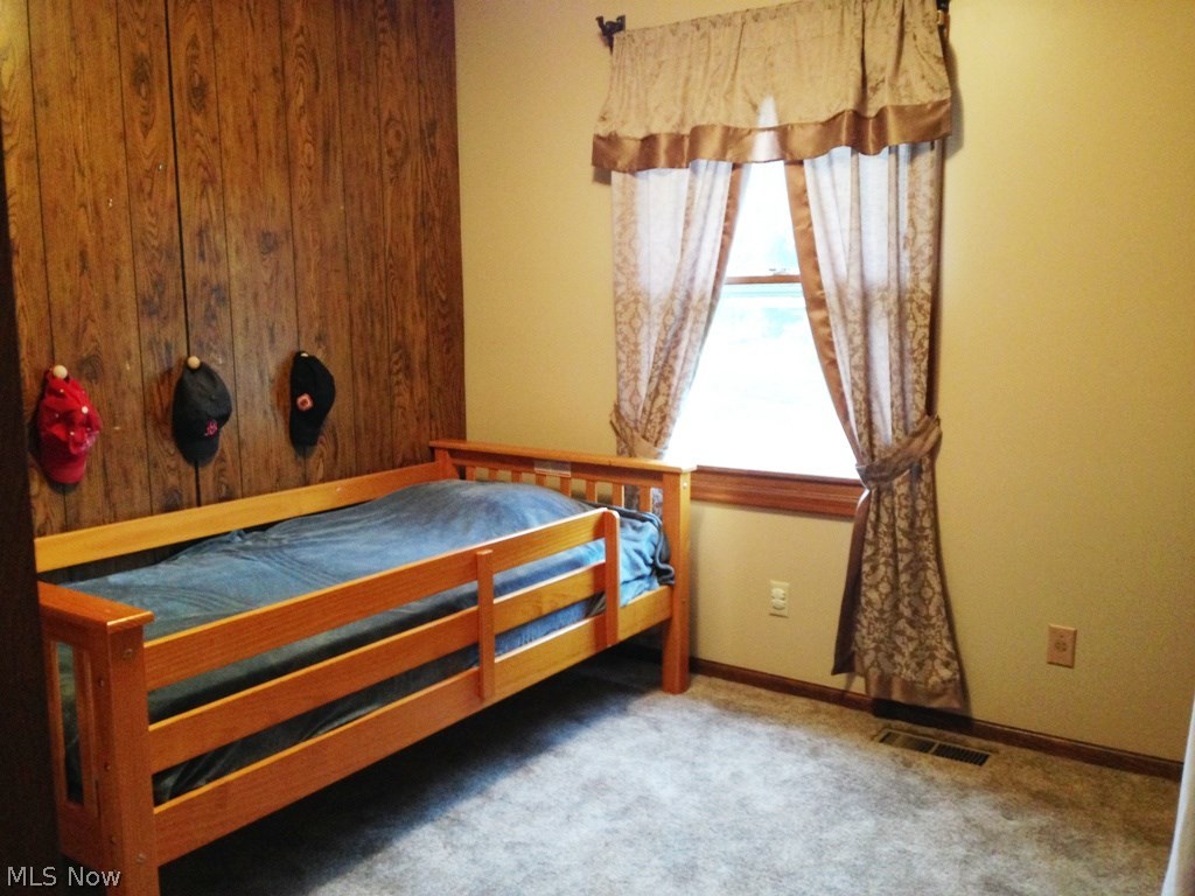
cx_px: 598
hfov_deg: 55.4
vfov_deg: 42.9
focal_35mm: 33
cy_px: 448
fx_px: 1139
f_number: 2.4
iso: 250
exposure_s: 1/20
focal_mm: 4.12
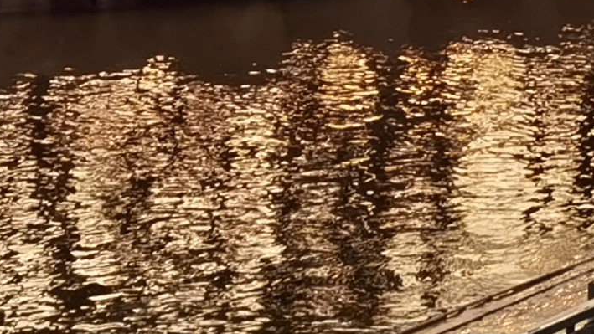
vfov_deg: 5.3
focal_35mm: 214
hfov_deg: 9.3
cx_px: 1302
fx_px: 3371
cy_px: -680
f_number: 1.9
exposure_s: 1/2445
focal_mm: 6.71
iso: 50
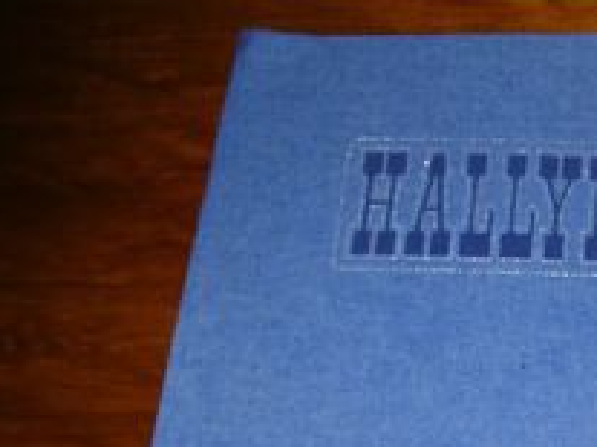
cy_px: 473
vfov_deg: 16.3
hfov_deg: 21.0
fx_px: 1517
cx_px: 686
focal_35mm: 88
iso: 50
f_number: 2.9
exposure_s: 1/60
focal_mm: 5.8
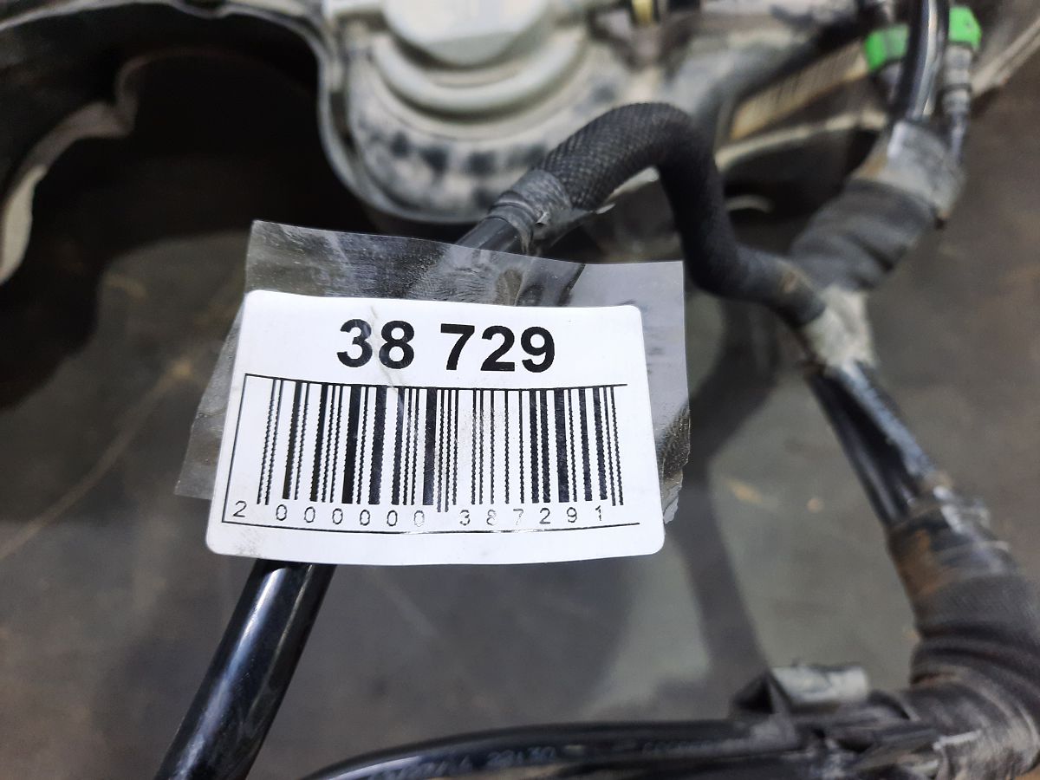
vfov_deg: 54.9
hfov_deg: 69.4
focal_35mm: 25
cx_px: 520
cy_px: 390
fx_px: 751
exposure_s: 1/33
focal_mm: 4.6
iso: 250
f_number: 2
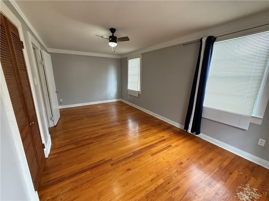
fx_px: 109
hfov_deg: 102.1
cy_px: 100
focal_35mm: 14
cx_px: 134
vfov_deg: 85.7
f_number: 2.2
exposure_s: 1/60
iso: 400
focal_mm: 2.22
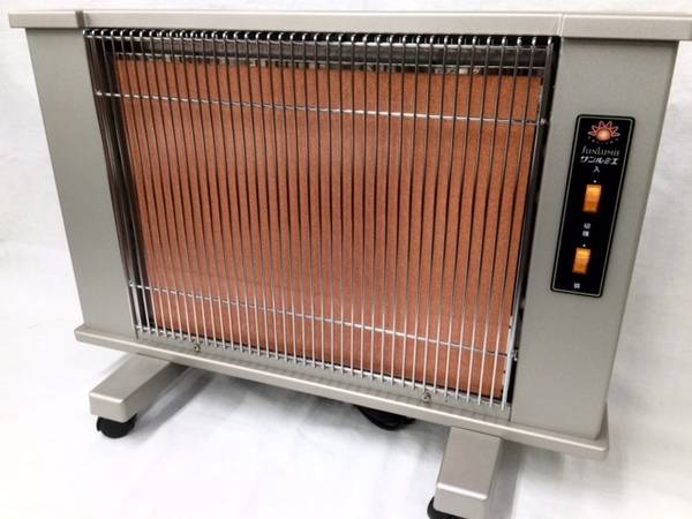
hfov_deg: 61.7
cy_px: 260
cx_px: 346
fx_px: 580
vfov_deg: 48.2
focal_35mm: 29
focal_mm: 4.15
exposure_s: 1/30
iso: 50
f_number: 2.2
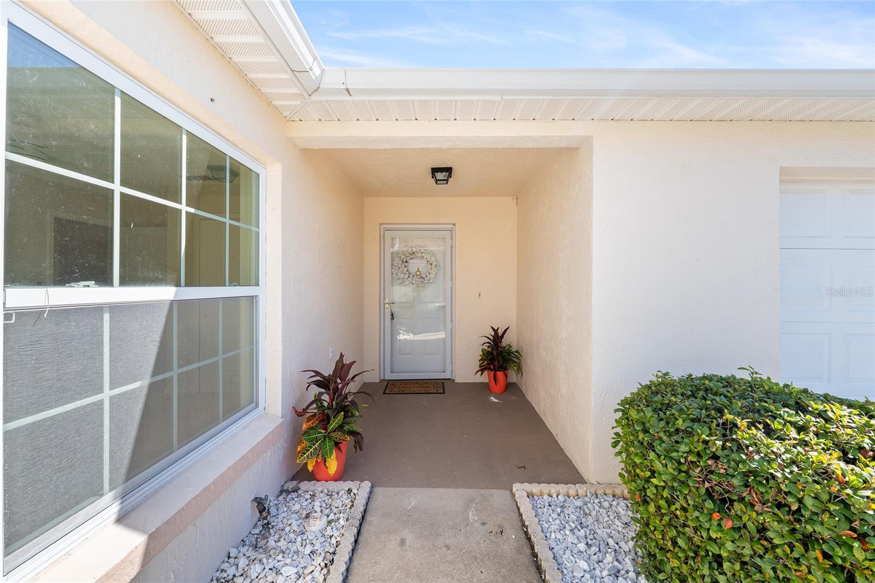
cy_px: 292
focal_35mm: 14
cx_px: 438
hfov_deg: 104.3
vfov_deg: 81.2
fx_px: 340
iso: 320
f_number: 8
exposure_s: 1/50
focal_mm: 14
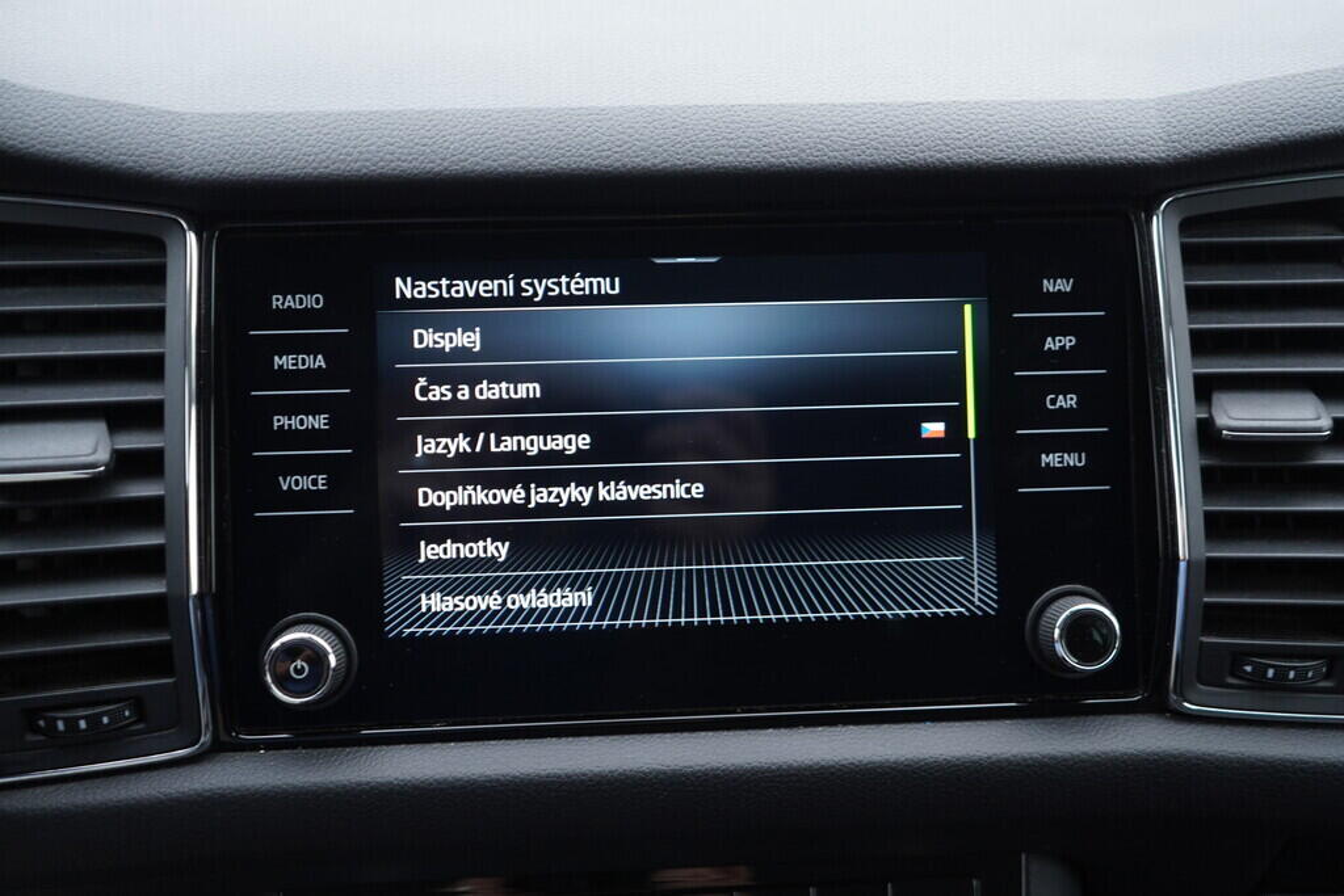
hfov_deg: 53.1
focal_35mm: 36
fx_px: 1344
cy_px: 448
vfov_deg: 36.9
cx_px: 672
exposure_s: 1/40
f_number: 2.8
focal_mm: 24
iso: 250
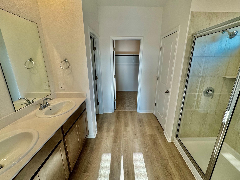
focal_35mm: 15
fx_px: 104
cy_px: 89
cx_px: 124
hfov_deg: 98.1
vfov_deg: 81.8
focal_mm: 2.22
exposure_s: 1/120
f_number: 2.2
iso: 100
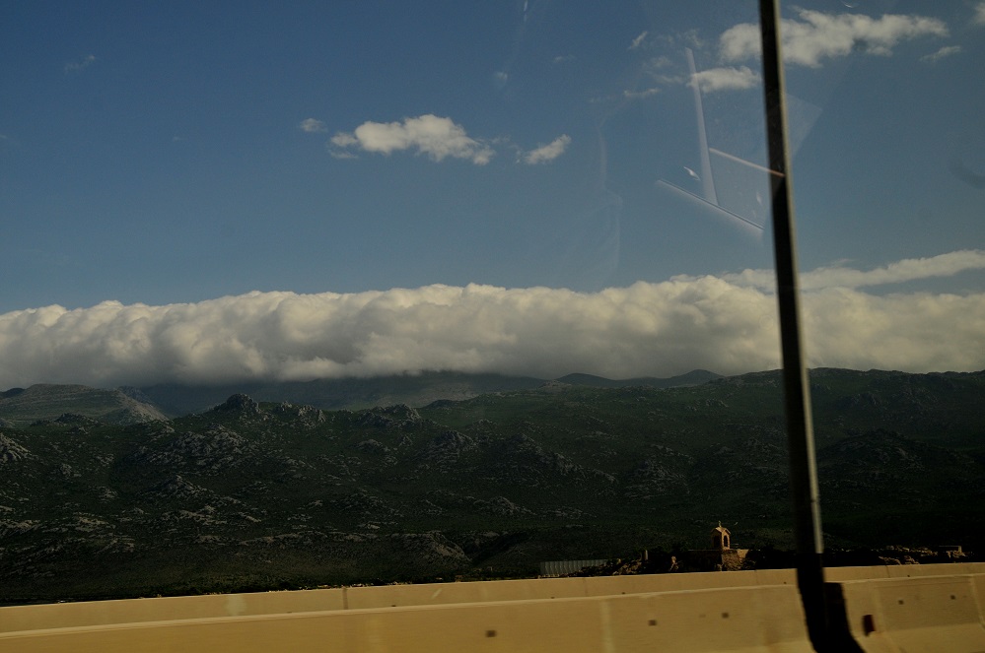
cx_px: 492
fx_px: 1270
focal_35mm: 46
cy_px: 326
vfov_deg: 28.9
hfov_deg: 42.4
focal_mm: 31
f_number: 10
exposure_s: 1/400
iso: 250
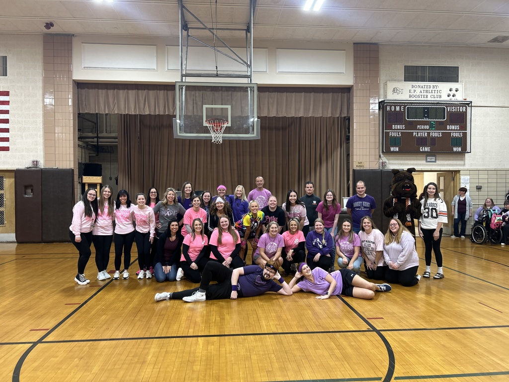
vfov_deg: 53.1
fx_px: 382
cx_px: 254
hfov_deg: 67.3
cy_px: 191
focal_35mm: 26
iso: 125
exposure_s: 1/60
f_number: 1.5
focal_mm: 5.7
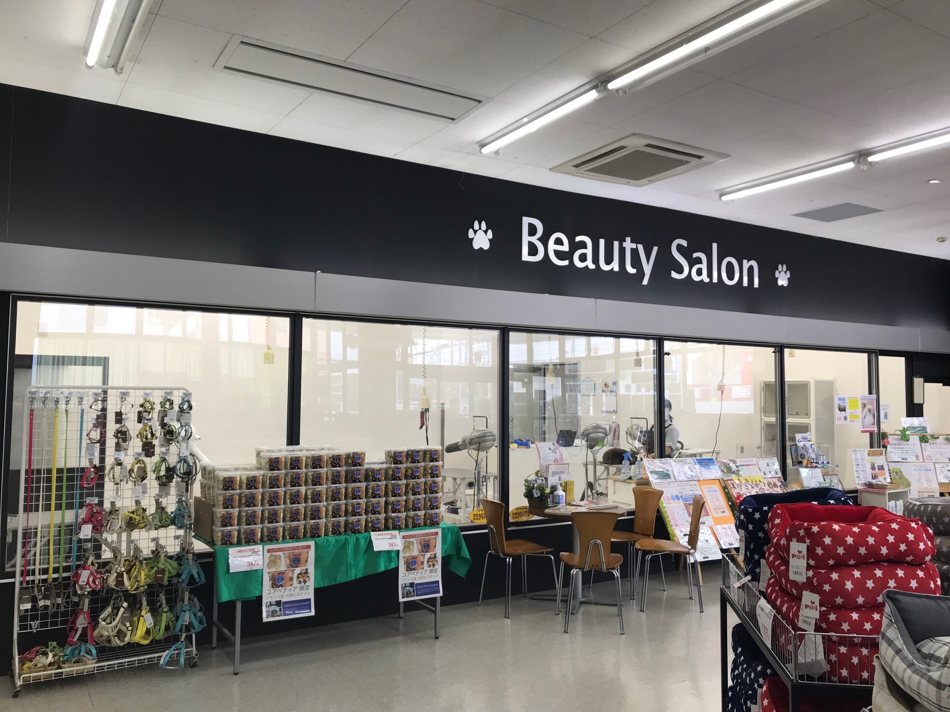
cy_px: 356
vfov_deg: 49.7
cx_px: 475
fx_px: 768
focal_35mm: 28
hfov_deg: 63.4
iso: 40
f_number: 1.8
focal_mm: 3.99
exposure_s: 1/100
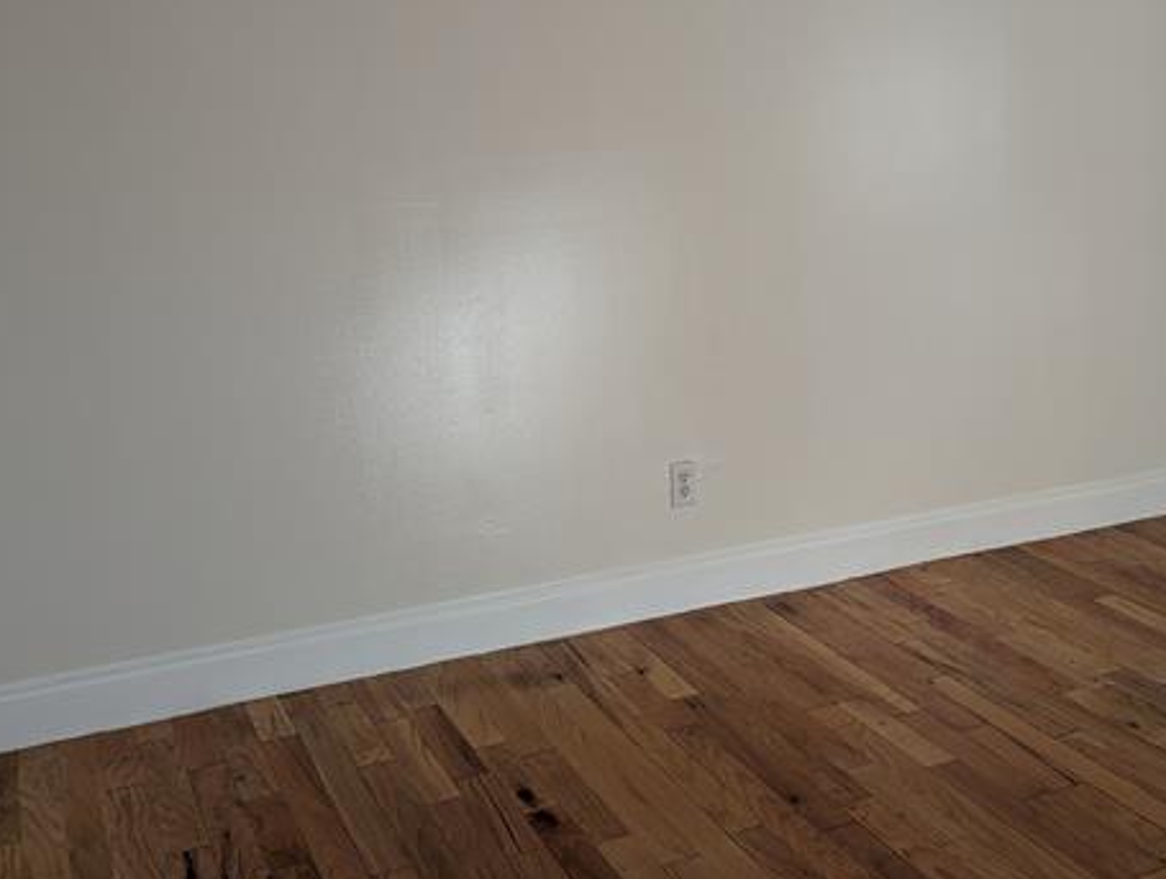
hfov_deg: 43.9
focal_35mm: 42
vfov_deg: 34.2
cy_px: 305
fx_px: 1417
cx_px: 803
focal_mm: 6.9
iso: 18
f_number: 1.68
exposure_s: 1/81.1
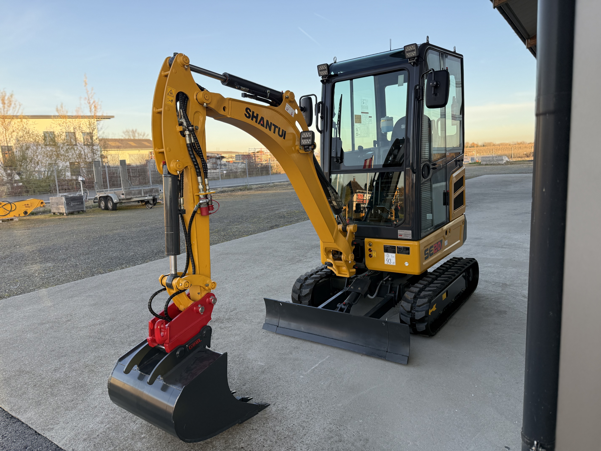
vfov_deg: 56.8
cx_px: 300
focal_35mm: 24
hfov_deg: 71.6
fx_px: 417
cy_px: 226
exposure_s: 1/654
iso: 100
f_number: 1.78
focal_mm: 6.76
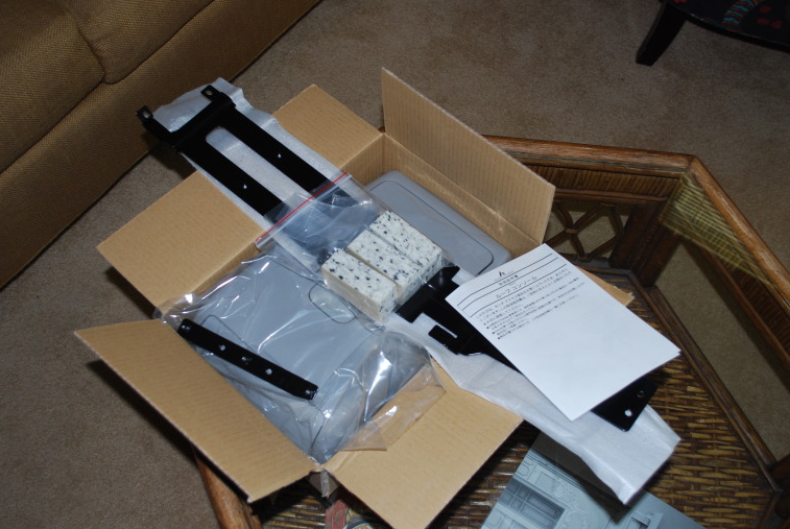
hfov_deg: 50.6
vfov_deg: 35.2
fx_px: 835
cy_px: 260
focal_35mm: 38
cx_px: 397
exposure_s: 1/60
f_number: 4.2
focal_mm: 24
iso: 200
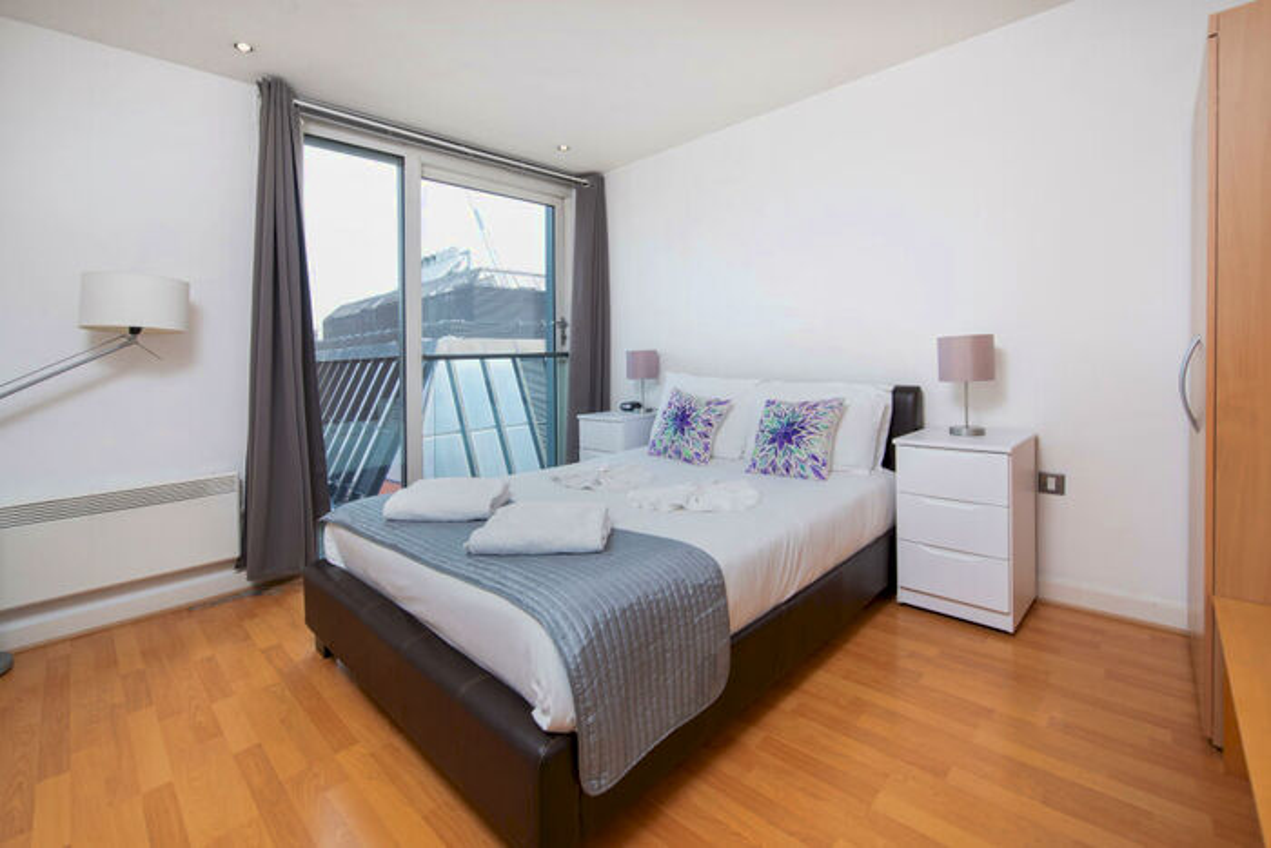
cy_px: 424
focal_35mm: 14
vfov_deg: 81.2
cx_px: 636
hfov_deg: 104.2
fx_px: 494
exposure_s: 1/125
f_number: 8
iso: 320
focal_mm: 14
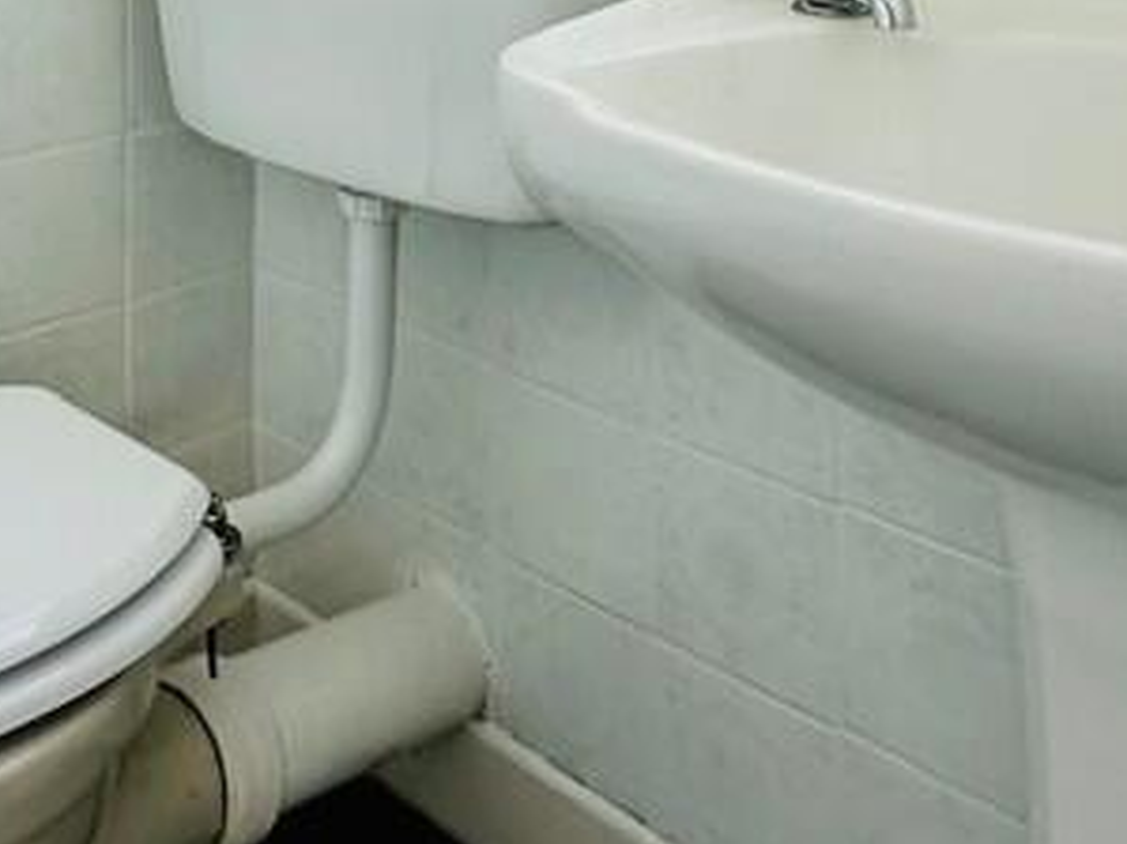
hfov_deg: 38.6
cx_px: 271
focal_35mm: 48
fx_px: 1562
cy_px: -226
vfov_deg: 26.2
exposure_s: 1/355
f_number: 2.2
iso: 40
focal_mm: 2.22
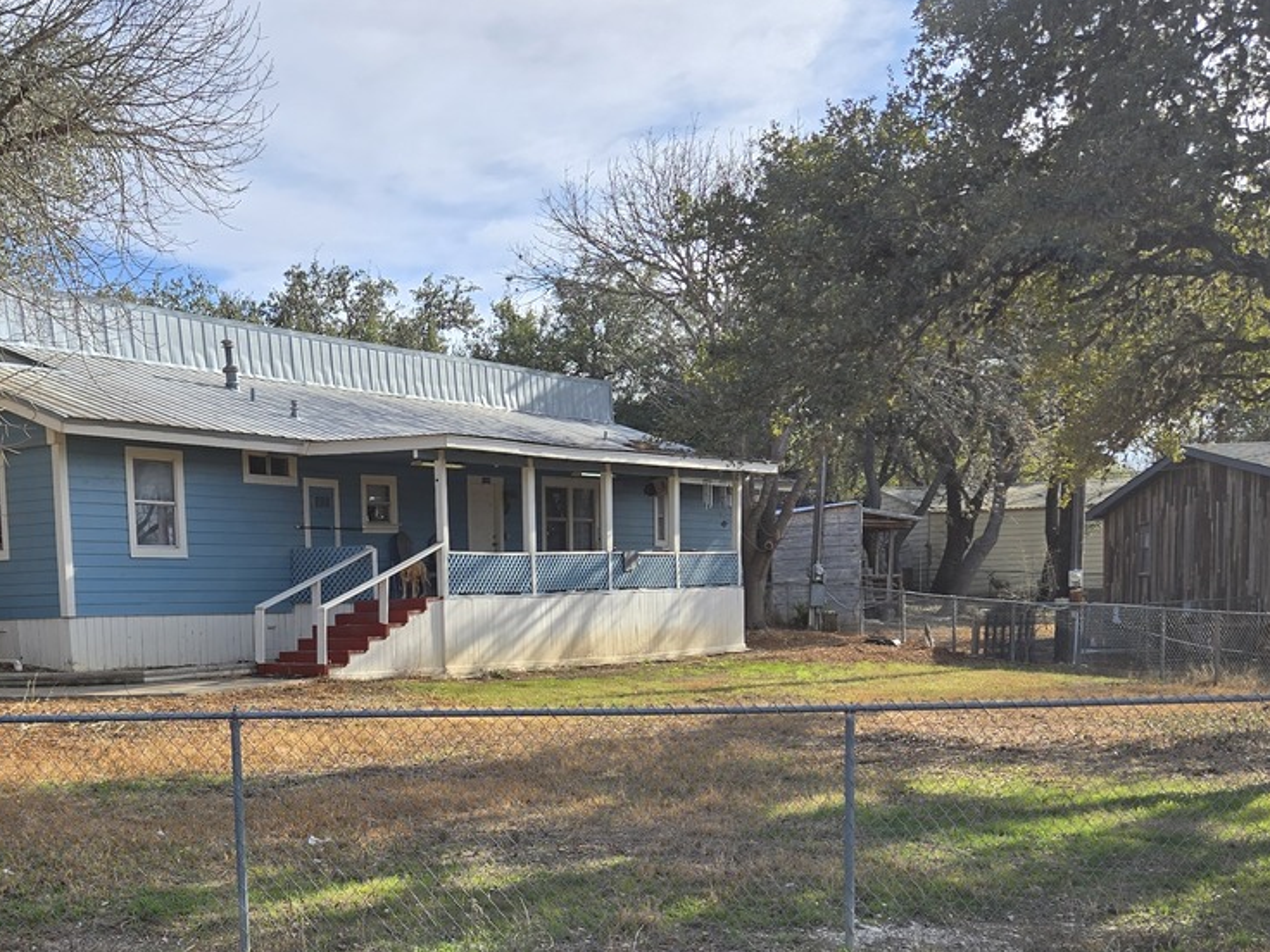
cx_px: 362
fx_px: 1651
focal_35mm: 45
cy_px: 809
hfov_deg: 41.2
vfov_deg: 31.1
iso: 25
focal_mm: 5.4
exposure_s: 1/1453
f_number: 1.8
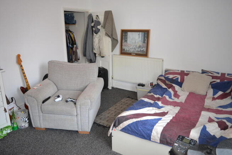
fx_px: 174
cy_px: 78
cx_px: 116
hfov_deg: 67.4
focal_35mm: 27
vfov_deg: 48.0
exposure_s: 1/60
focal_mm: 18
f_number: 3.5
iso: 1100
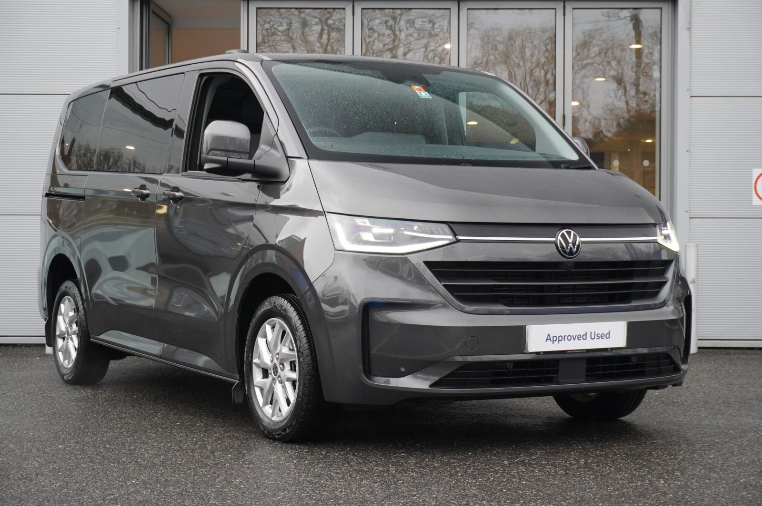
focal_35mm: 63
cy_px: 253
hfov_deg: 31.9
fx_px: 1332
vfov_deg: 21.5
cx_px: 381
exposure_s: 1/200
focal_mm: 42
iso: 1250
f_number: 5.6
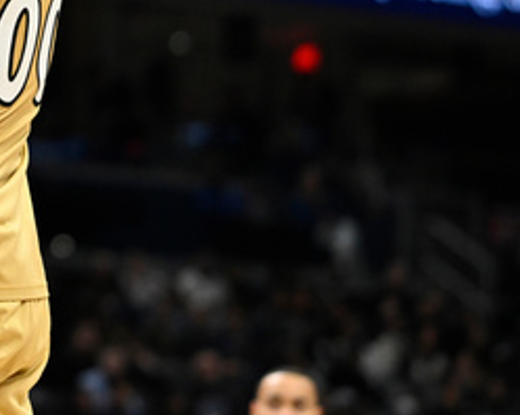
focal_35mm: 328
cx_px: -136
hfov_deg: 5.9
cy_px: -74
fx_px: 5046
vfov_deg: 4.7
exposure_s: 1/2000
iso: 1600
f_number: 1.8
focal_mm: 85
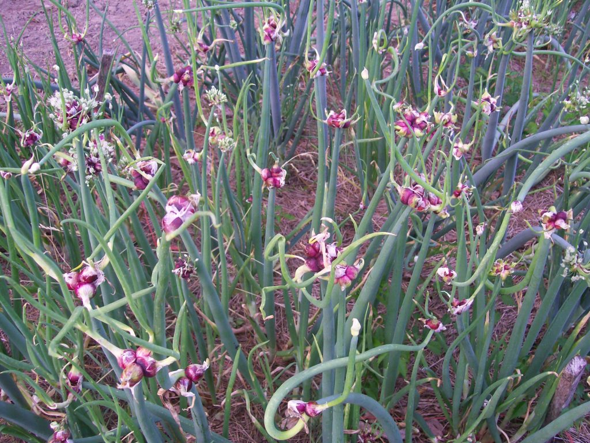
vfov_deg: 39.7
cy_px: 222
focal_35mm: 36
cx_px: 295
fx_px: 614
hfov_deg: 51.4
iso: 122
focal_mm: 6
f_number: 2.7
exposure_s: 1/32
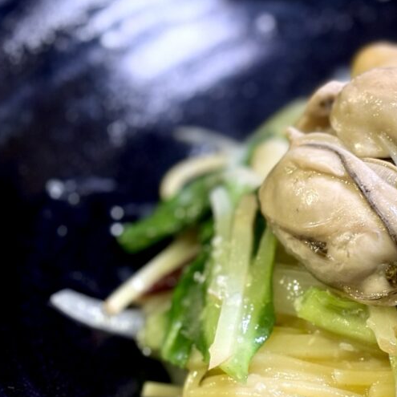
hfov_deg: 17.9
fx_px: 1233
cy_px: 305
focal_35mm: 95
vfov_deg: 18.2
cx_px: 376
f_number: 1.6
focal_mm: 5.96
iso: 40
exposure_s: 1/51
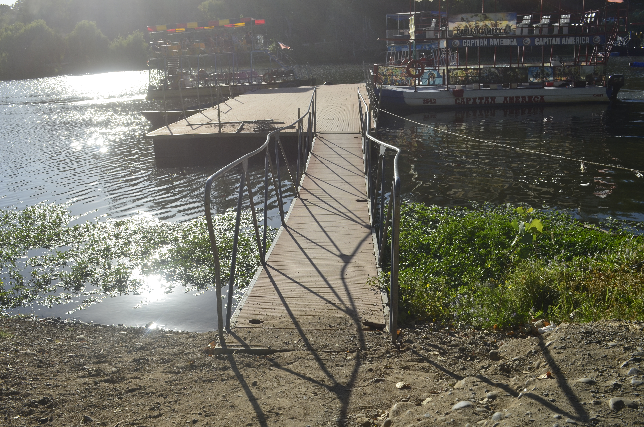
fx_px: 643
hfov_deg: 53.2
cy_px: 214
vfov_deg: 36.7
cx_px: 322
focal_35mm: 36
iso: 200
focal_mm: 24
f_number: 11
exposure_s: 1/400
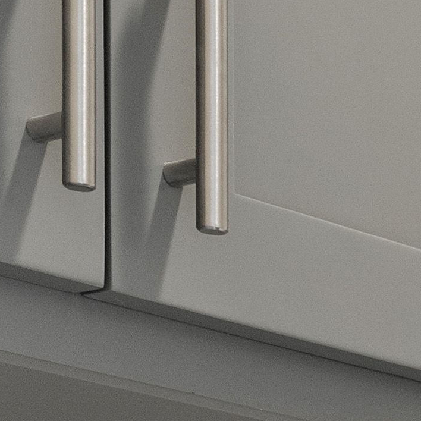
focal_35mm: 210
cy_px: 1096
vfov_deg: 7.6
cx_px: 1815
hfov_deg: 6.4
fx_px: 2890
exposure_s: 1/1.25
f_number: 11
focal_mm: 22
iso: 250
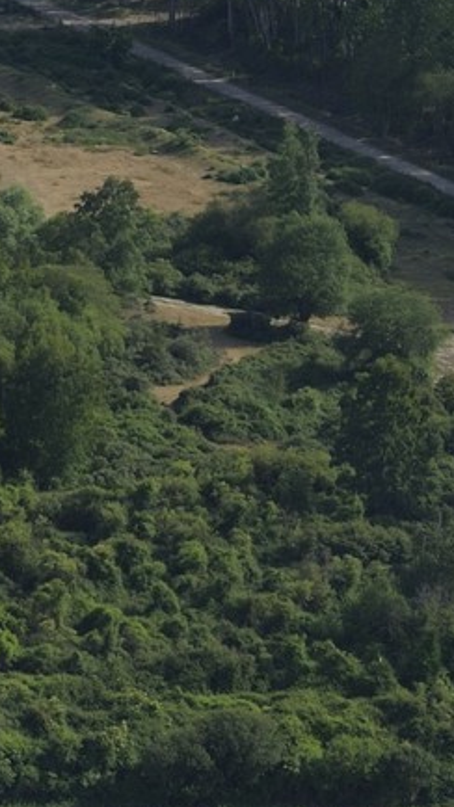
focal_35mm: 386
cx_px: -848
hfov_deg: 3.1
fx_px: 8264
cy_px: 904
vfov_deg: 5.6
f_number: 8
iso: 400
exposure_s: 1/500
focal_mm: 100
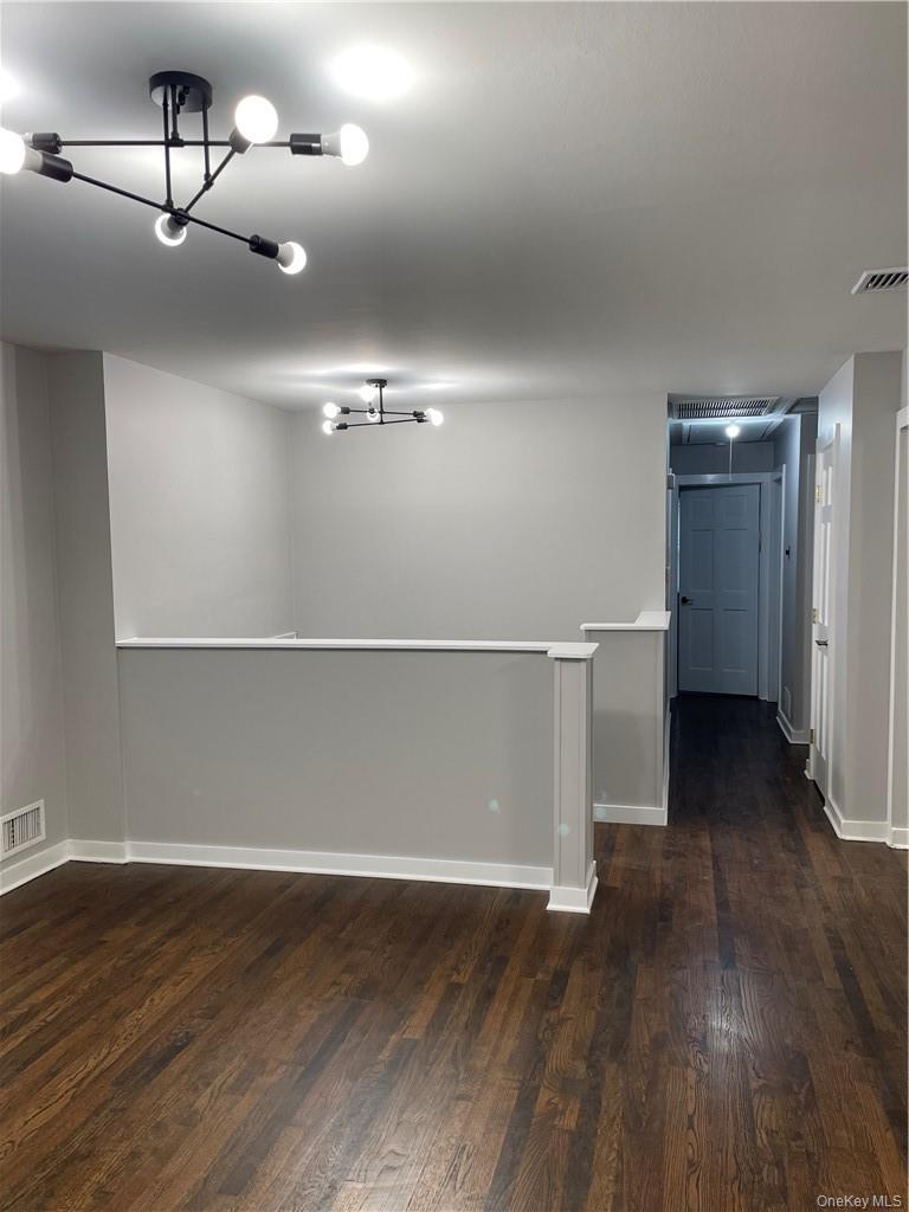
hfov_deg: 53.1
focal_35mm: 26
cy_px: 606
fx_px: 910
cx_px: 454
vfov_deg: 67.3
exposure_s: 1/120
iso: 64
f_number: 1.6
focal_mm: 4.2
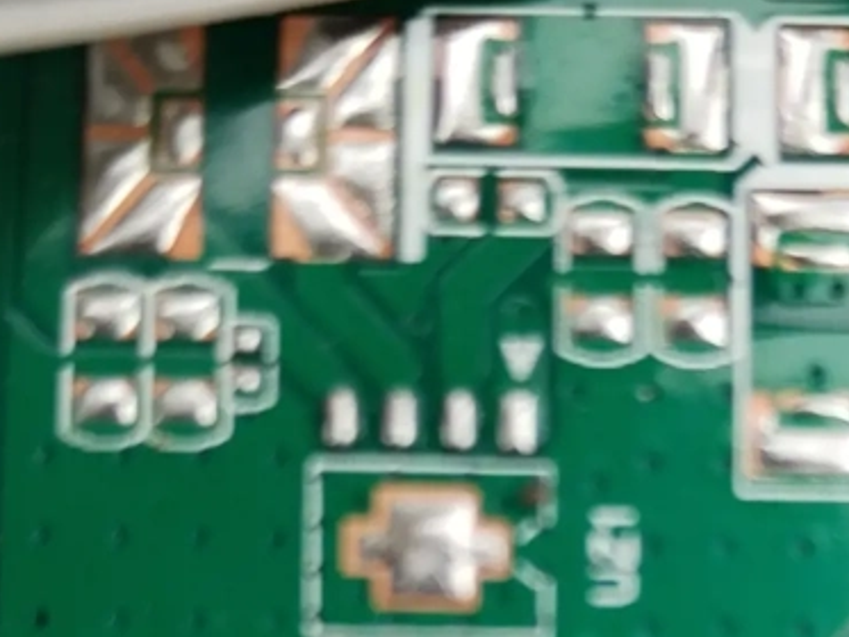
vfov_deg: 15.2
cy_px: 826
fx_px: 2282
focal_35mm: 93
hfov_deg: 20.9
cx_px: 612
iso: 100
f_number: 1.8
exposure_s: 1/109
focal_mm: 4.75
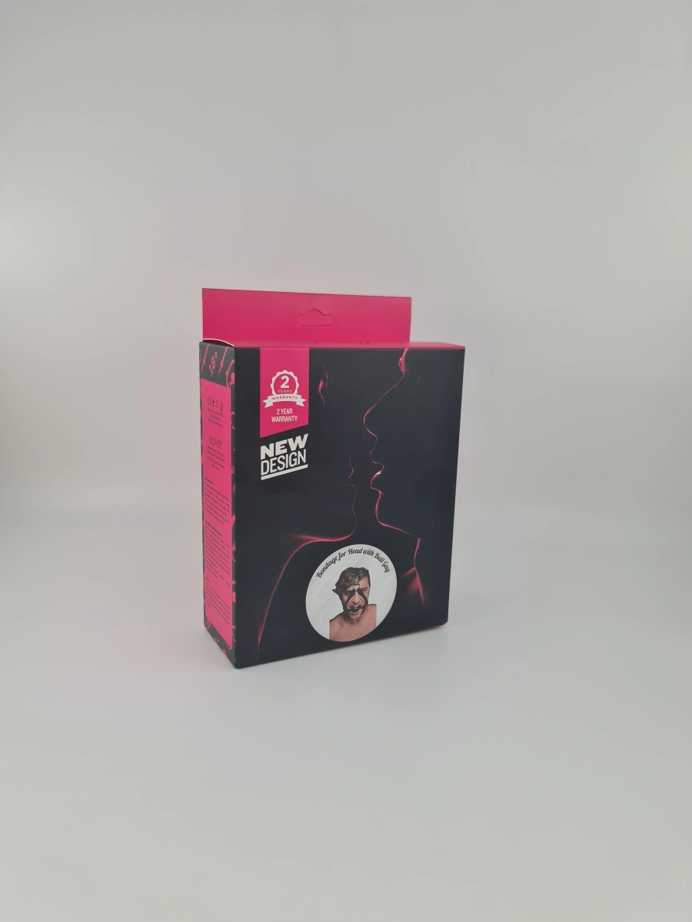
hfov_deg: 54.9
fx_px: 666
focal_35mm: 25
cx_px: 346
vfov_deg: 69.4
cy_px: 461
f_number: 1.8
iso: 50
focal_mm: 7
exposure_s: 1/351
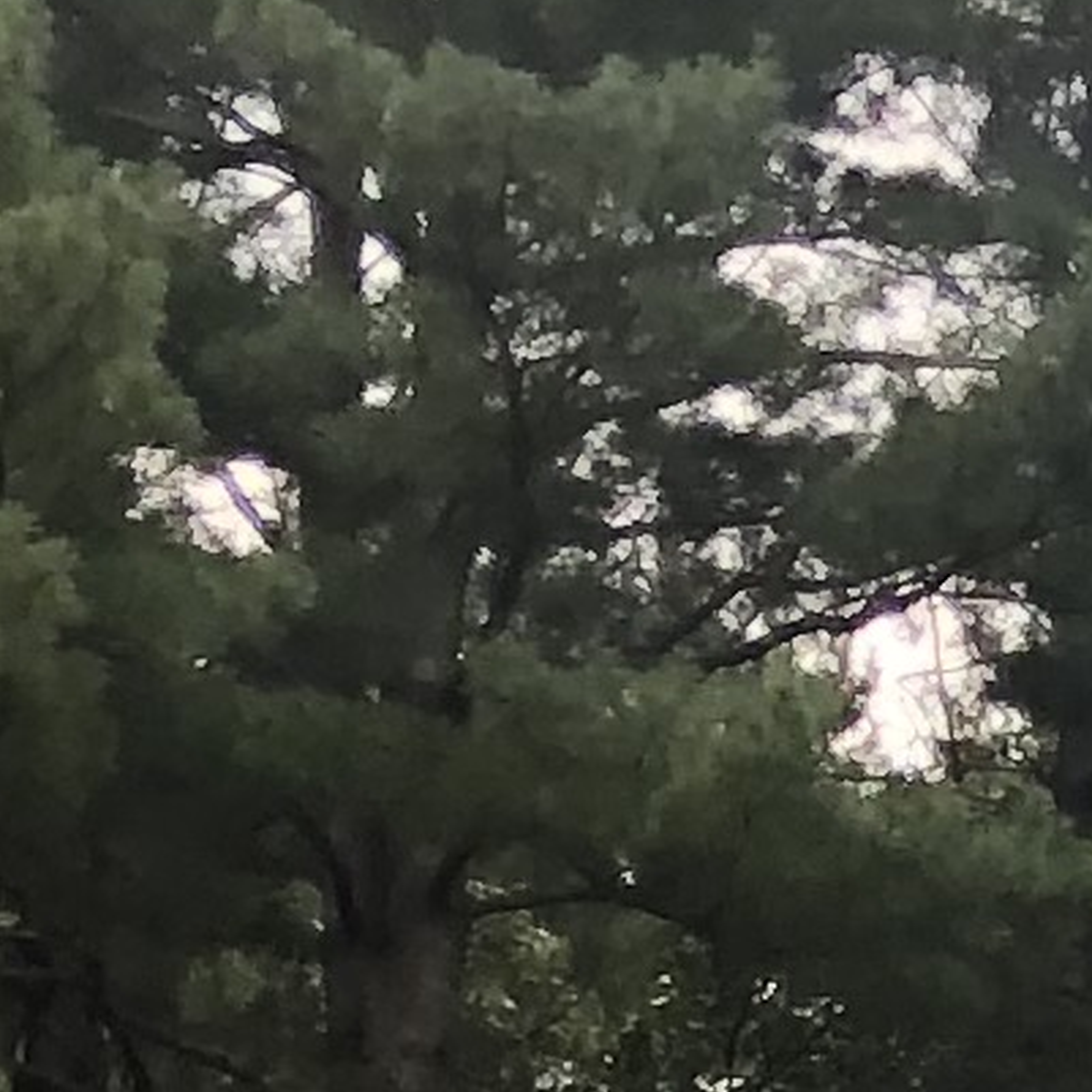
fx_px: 8887
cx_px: 4542
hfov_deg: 5.9
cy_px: 3426
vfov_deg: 6.4
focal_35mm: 249
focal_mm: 3.99
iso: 20
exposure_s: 1/209
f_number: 1.8
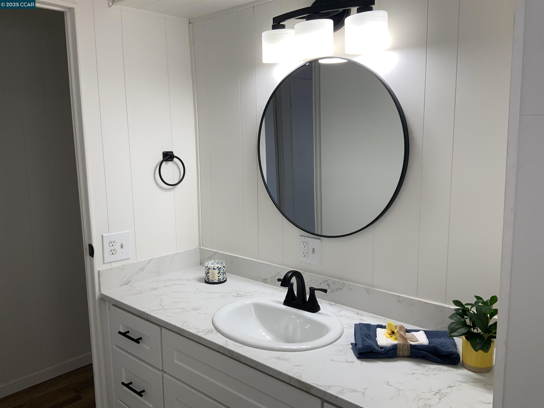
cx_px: 272
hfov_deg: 61.7
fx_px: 456
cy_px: 204
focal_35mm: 29
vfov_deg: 48.2
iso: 40
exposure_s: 1/120
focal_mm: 3
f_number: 1.8
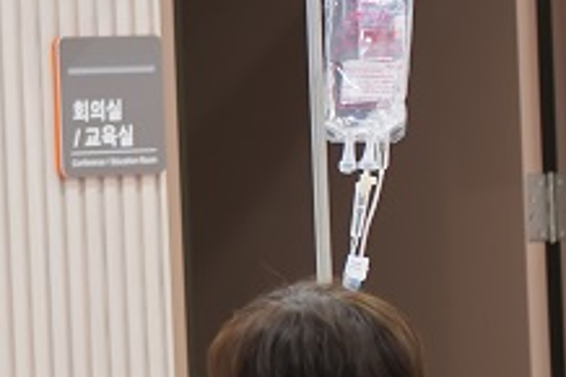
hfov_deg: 10.7
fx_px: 2953
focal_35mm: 188
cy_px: 424
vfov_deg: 7.2
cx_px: -205
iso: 500
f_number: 2.8
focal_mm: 64
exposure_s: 1/60
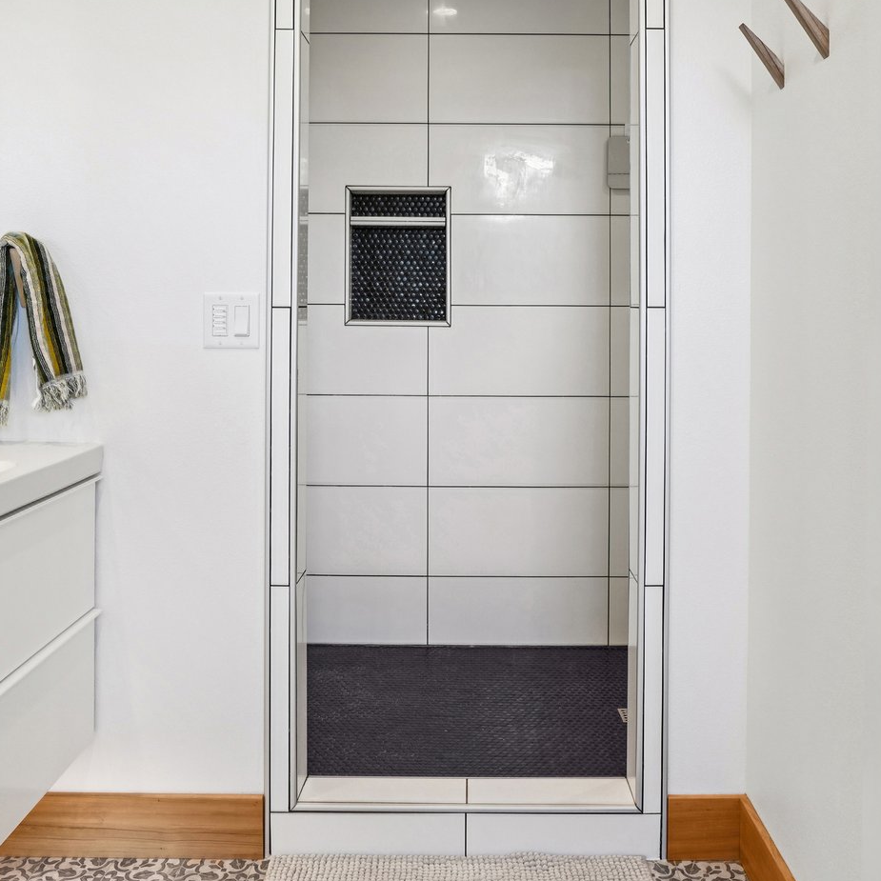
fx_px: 921
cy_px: 301
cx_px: 480
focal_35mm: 32
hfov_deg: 51.0
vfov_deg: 50.3
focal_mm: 17
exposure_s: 1/25
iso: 400
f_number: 8
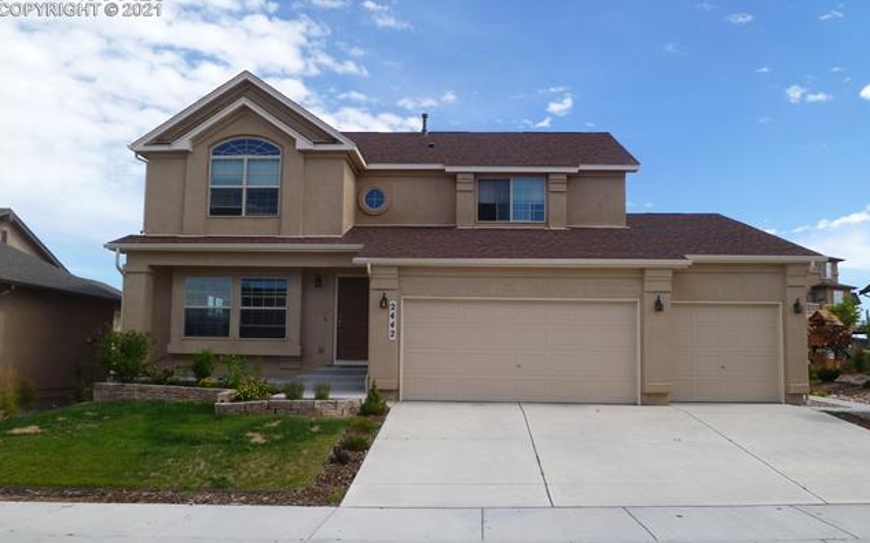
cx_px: 434
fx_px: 711
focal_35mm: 30
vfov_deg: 41.7
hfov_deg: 62.9
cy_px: 298
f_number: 3.3
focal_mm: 5
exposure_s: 1/640
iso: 80
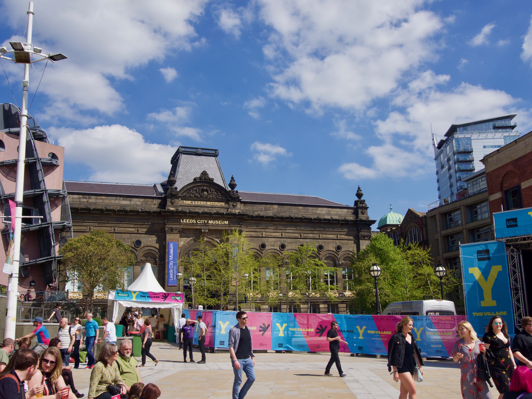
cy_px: 199
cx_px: 287
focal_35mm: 36
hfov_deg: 51.3
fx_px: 553
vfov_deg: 39.7
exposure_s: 1/160
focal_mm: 22
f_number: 11
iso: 100
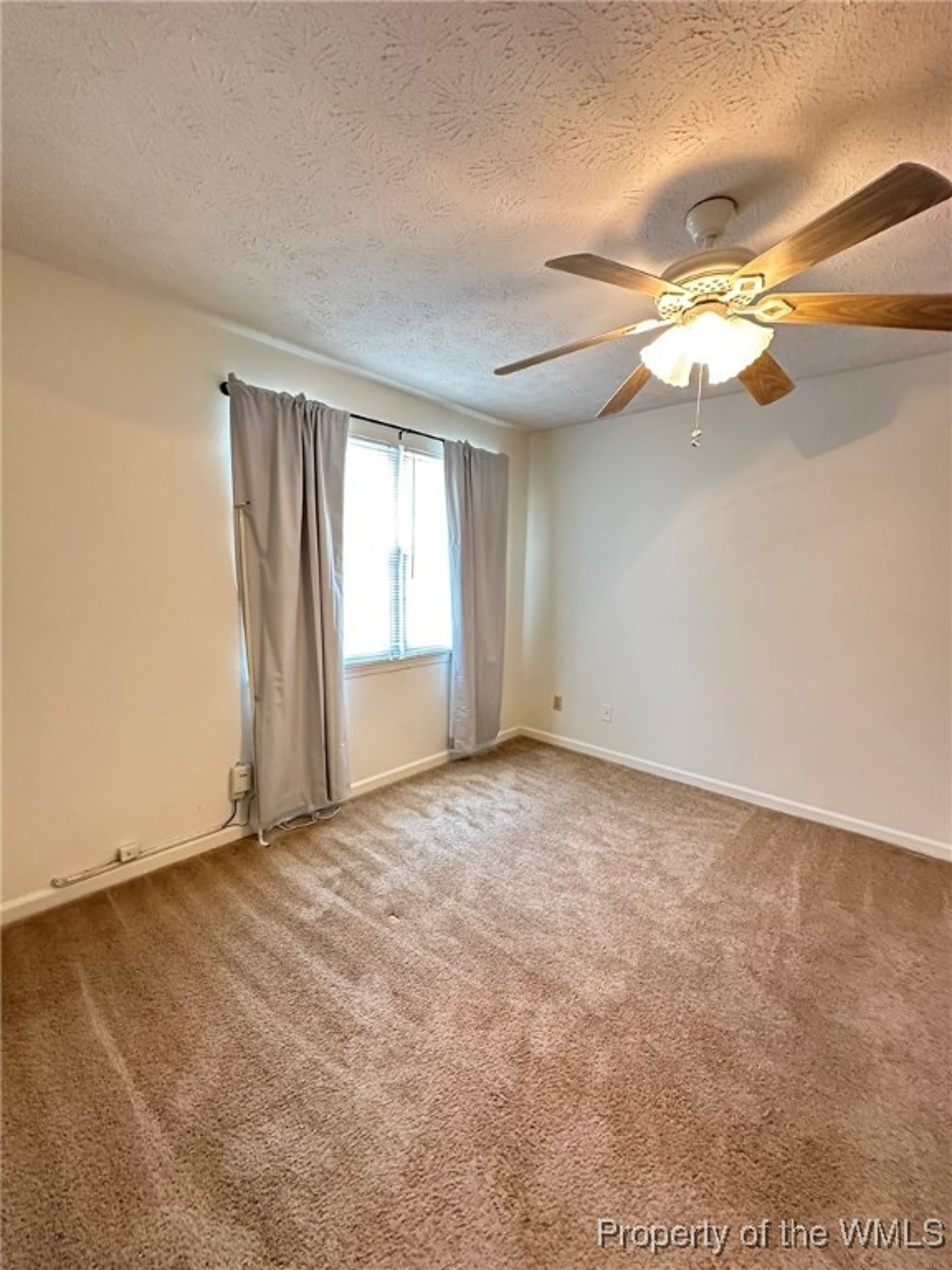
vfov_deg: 102.1
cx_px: 476
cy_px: 635
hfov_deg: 85.7
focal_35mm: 14
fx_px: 513
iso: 640
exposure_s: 1/60
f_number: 2.2
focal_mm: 2.22
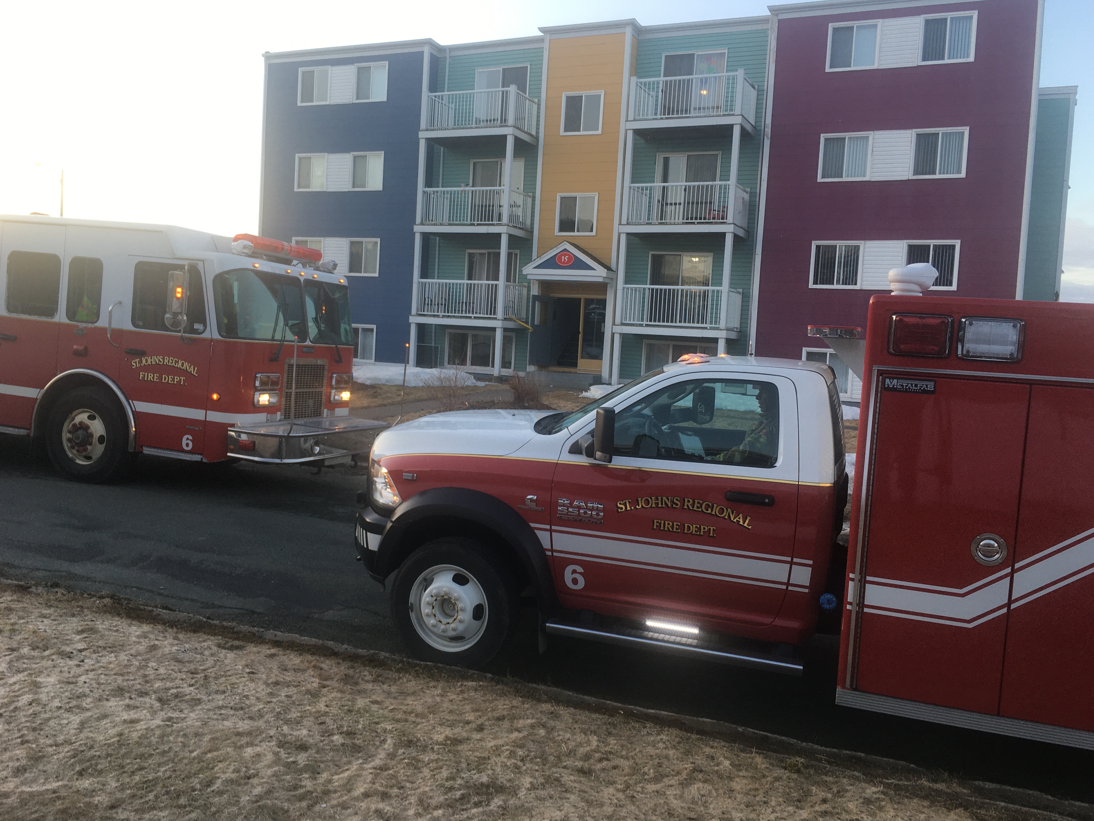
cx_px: 557
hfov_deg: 60.0
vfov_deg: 46.8
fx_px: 948
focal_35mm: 30
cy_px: 402
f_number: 2.2
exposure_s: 1/60
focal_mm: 4.15
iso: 25
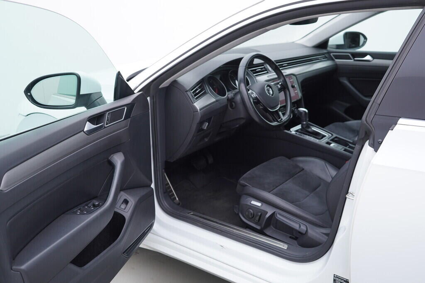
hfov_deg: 53.1
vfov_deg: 36.9
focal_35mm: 36
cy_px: 142
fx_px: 425
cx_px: 212
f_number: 3.2
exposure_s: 1/50
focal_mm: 24
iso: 125
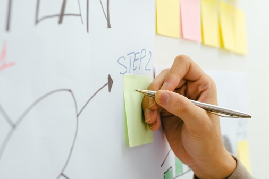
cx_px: 107
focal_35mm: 79
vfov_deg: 17.3
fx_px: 590
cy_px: 81
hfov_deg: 25.6
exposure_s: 1/160
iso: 200
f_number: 4
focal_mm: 50
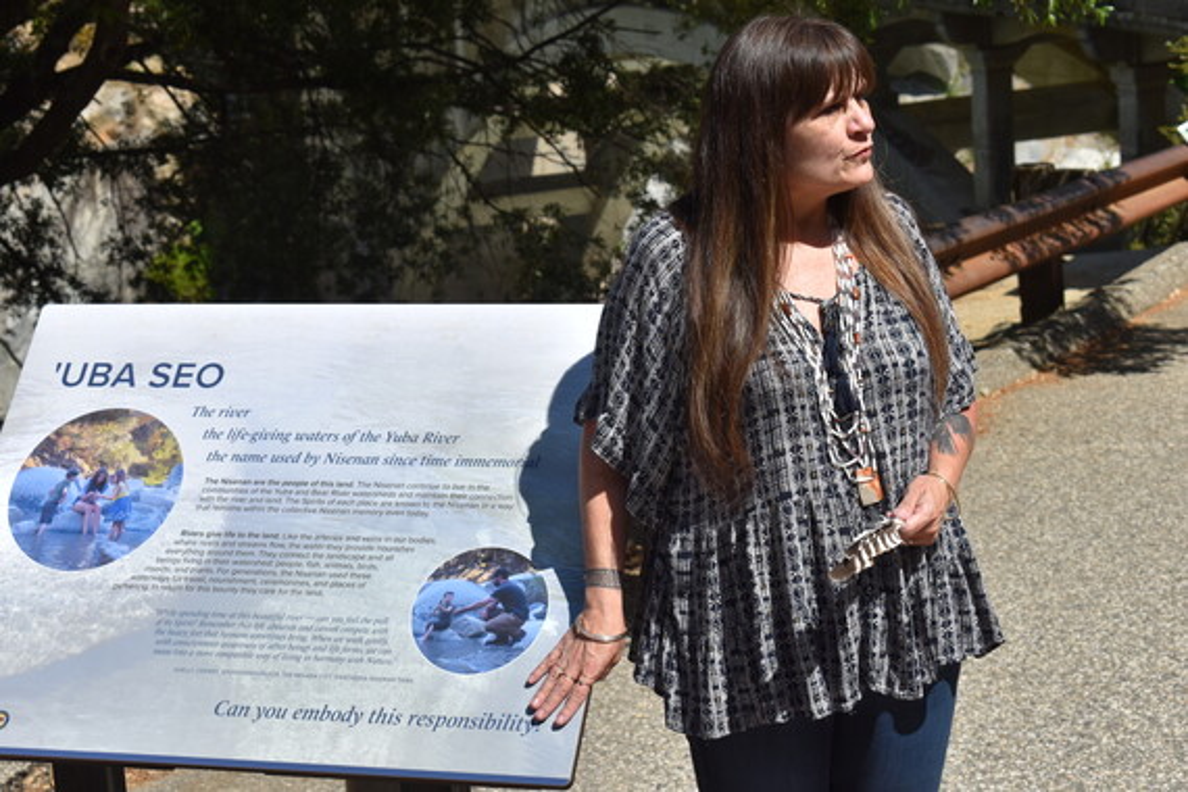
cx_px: 594
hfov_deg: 24.6
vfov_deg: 16.6
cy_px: 396
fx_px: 2722
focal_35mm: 82
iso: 100
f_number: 9
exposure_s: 1/400
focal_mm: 55
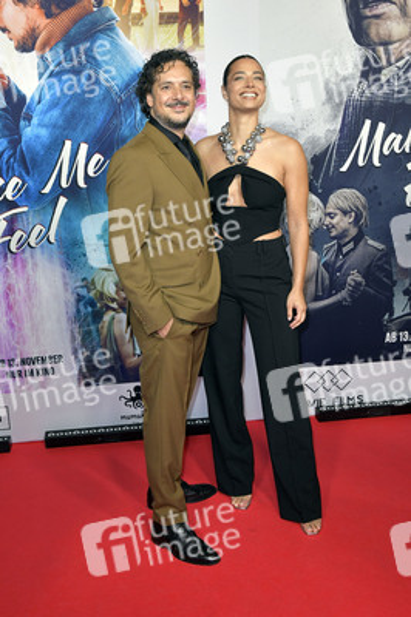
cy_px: 308
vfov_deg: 58.8
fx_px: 549
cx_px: 206
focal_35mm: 32
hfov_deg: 41.0
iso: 1600
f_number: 7.1
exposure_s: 1/250
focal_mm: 32
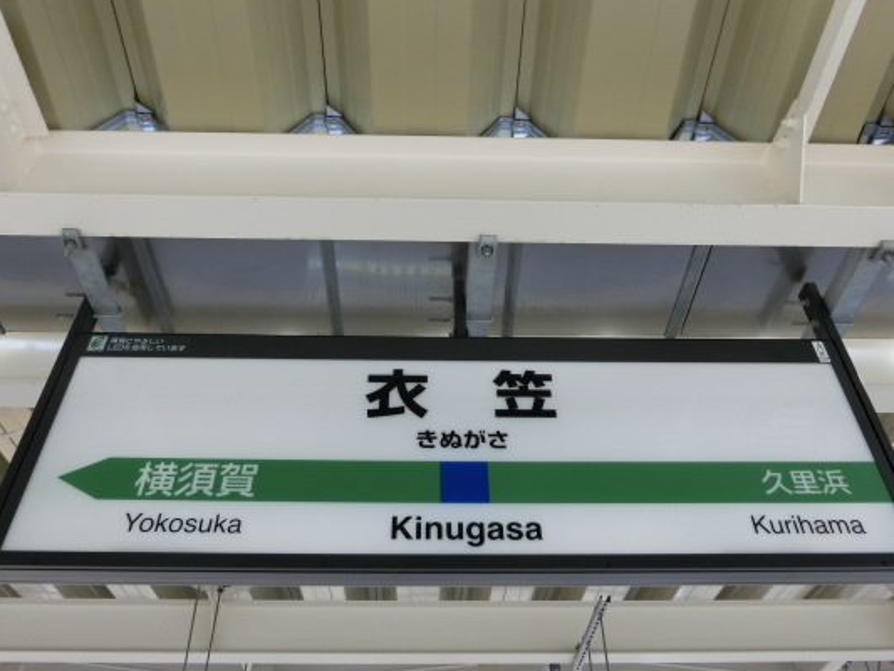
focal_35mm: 30
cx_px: 451
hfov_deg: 60.0
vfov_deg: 46.6
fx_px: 775
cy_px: 272
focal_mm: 4.5
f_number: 3.5
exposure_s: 1/125
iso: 125
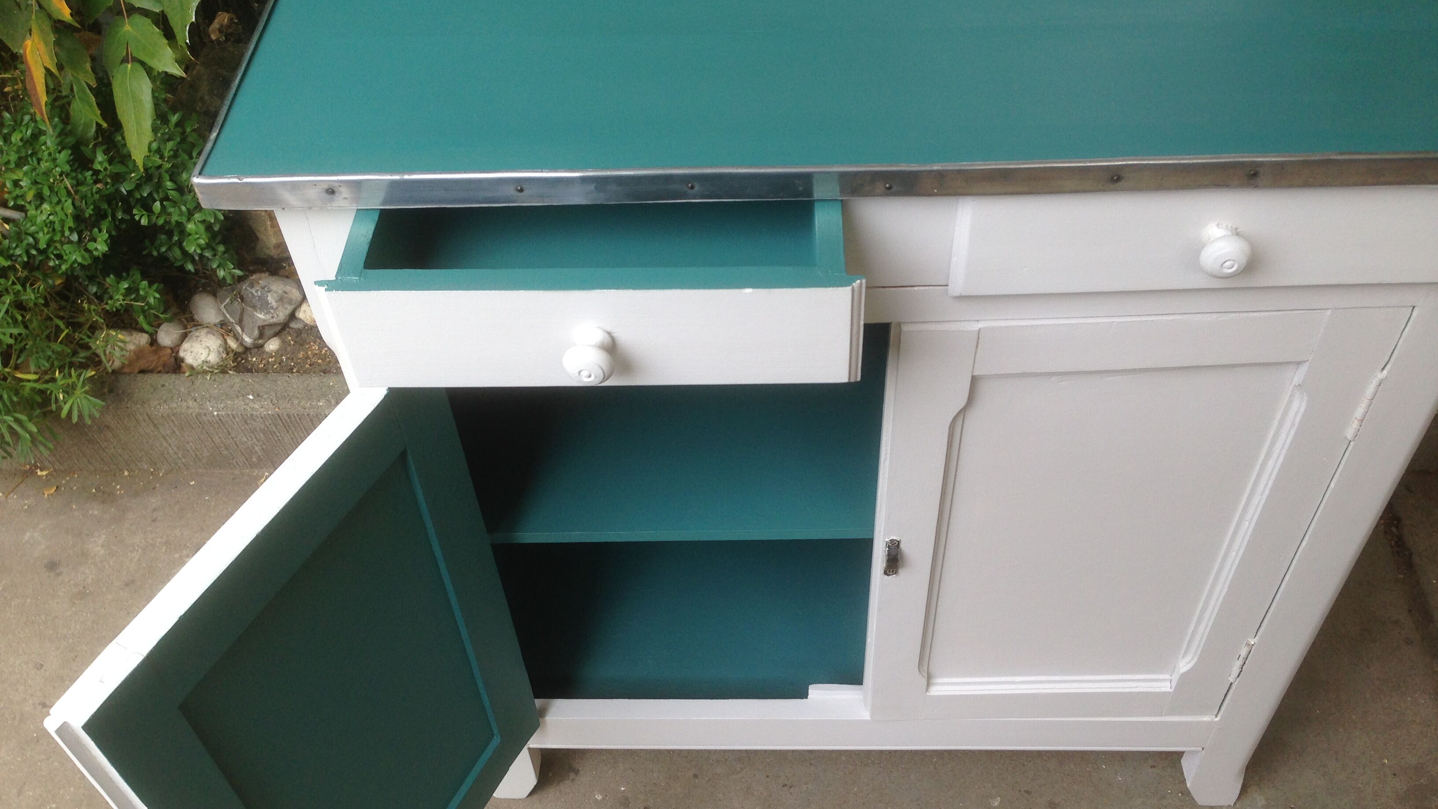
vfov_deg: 32.7
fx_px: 1373
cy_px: 495
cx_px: 719
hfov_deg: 55.3
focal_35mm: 36
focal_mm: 4.12
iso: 50
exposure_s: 1/156
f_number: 2.4
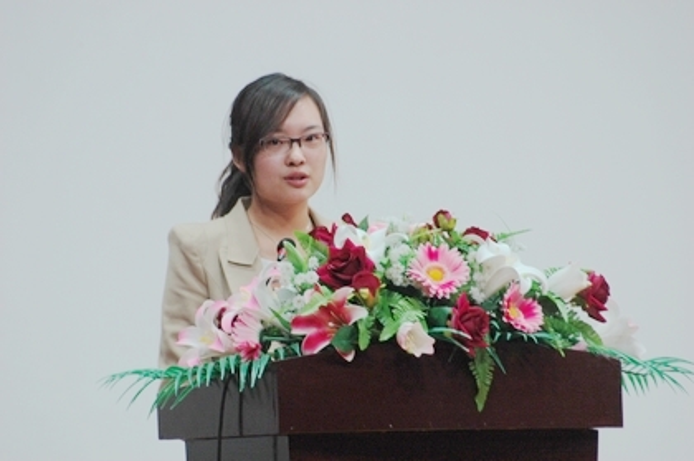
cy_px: 230
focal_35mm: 300
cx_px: 347
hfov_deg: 6.9
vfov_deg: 4.6
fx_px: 5777
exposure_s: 1/50
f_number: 5.6
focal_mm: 200
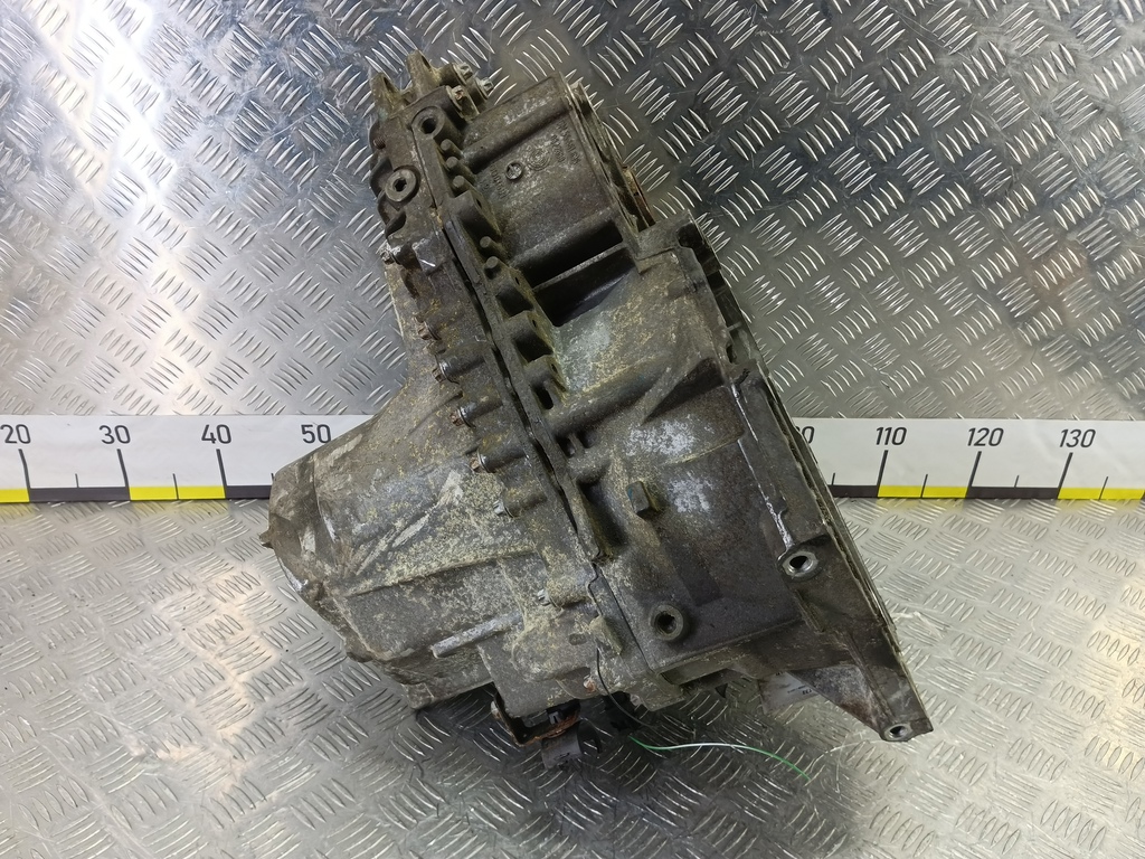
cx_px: 572
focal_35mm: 23
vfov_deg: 58.9
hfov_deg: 73.9
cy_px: 430
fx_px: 761
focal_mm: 4.11
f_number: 1.6
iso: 180
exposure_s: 1/50
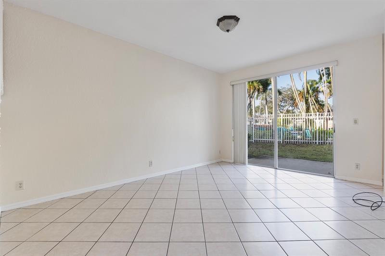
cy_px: 128
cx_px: 192
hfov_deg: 95.0
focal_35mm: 16
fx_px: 176
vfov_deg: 72.0
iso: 100
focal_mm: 11
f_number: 9.5
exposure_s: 1/8
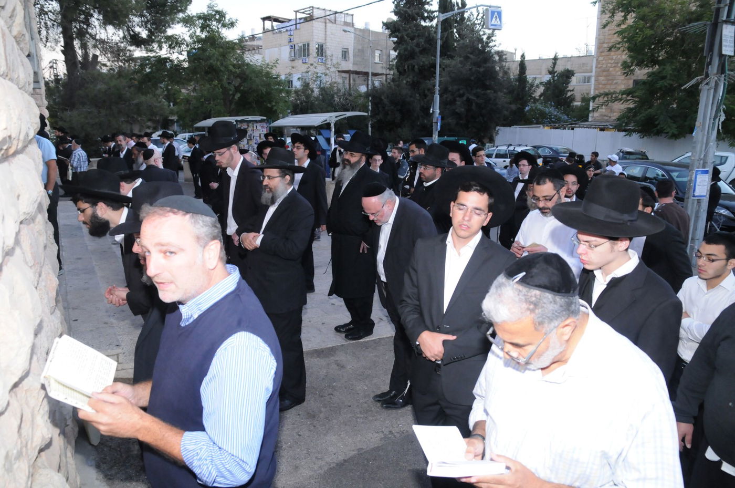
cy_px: 244
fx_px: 520
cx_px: 368
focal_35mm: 26
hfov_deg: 70.5
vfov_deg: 50.3
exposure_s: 1/125
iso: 1250
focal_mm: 17
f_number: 4
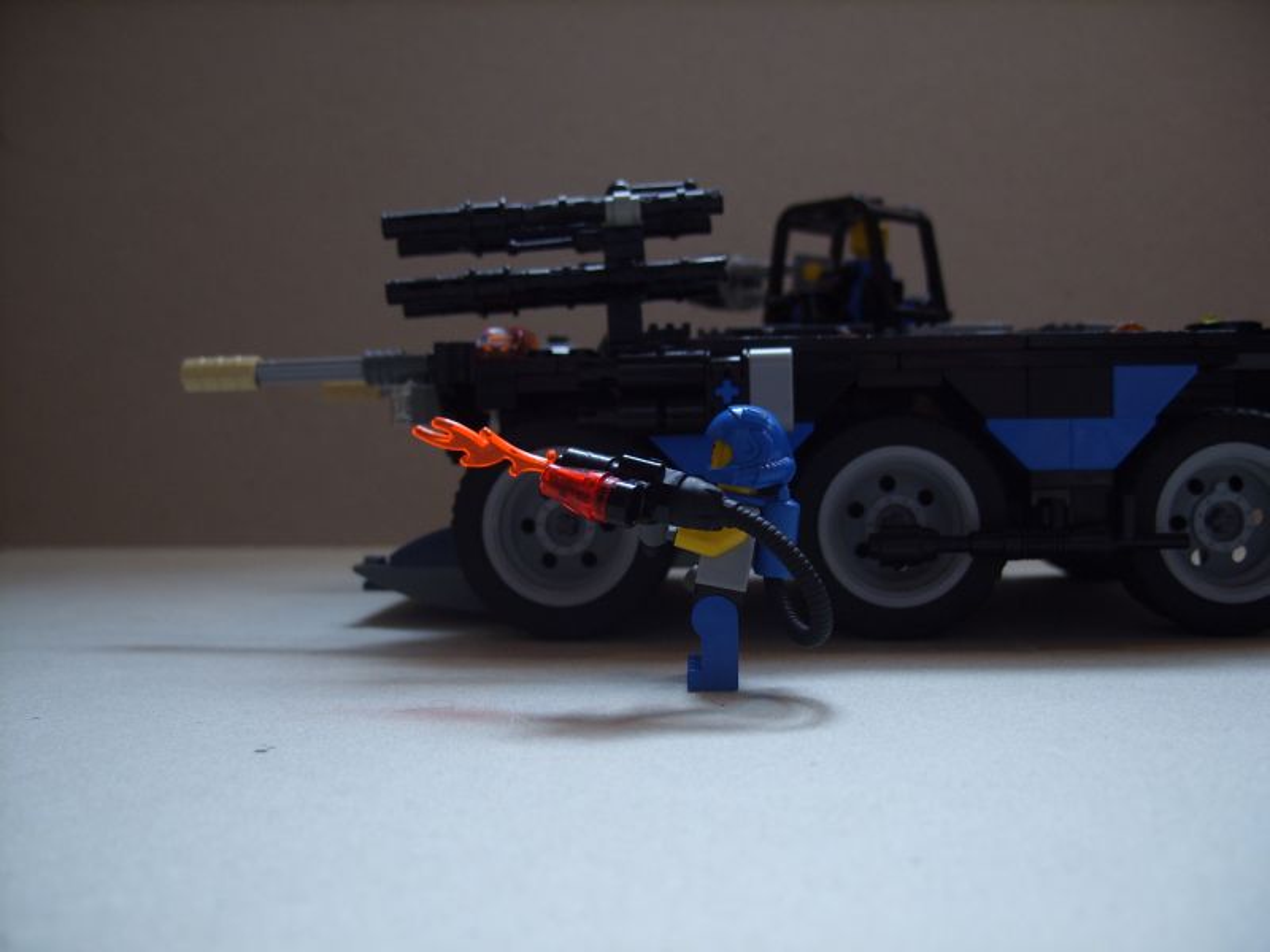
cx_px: 635
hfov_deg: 49.0
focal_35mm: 38
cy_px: 476
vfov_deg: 37.7
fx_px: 1394
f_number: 2.8
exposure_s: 1/35
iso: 100
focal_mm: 7.8
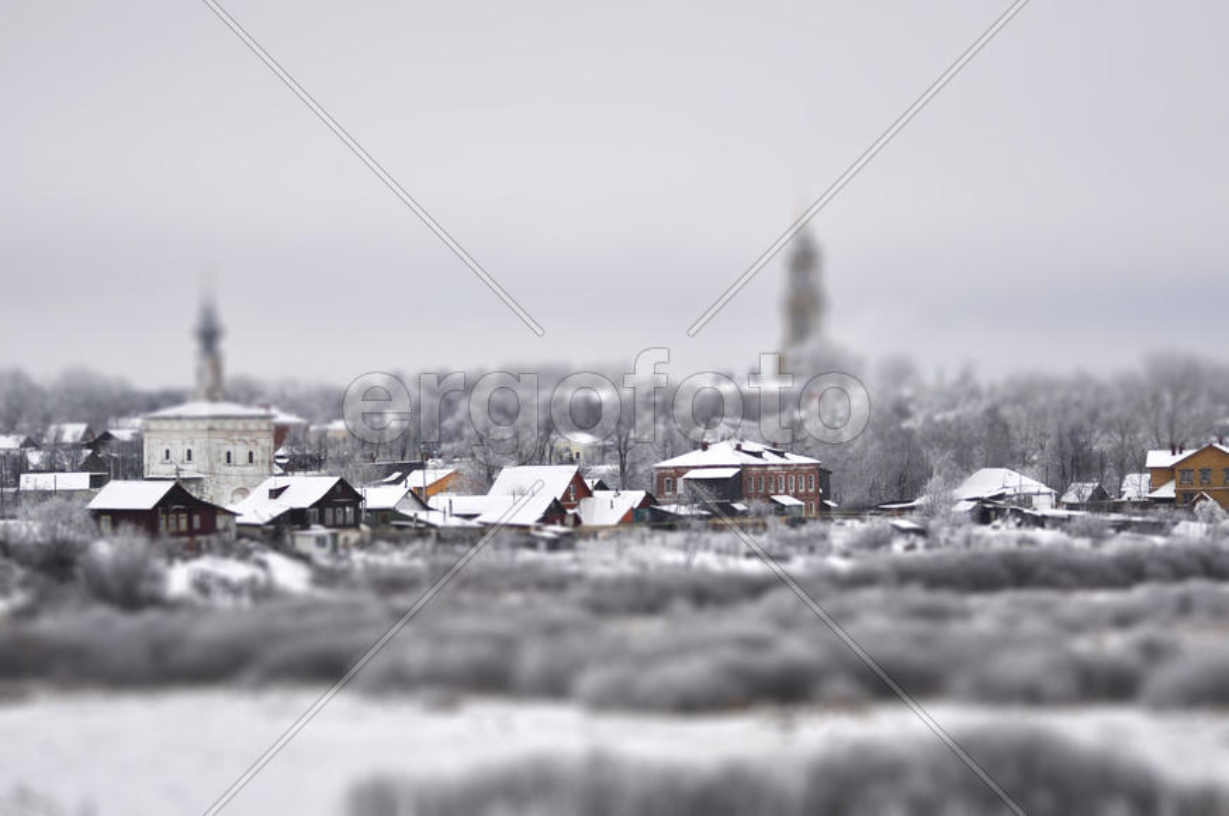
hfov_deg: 17.5
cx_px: 614
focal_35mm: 117
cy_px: 408
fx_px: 3988
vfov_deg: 11.7
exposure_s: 1/640
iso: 200
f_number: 4
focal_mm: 78
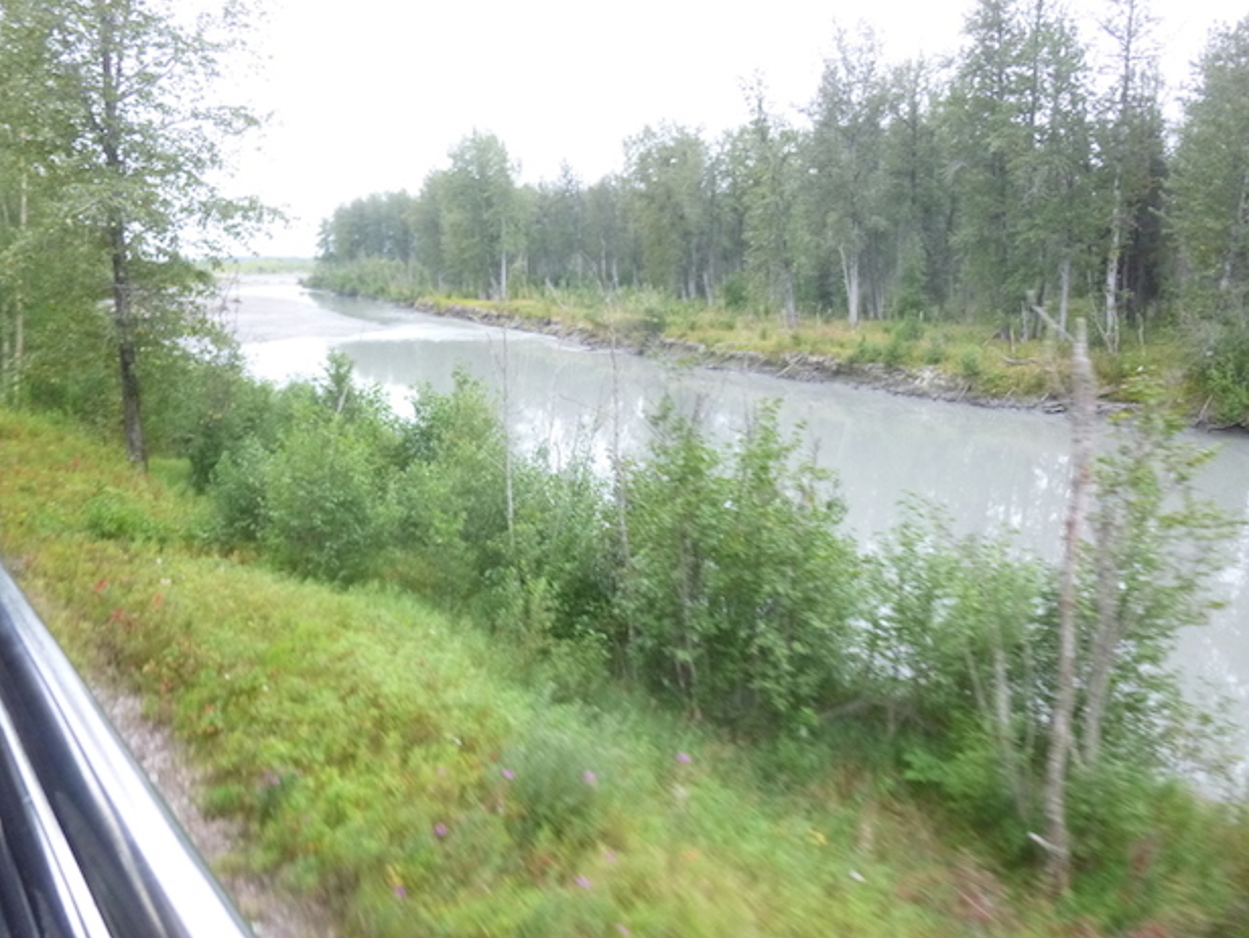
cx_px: 615
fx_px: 939
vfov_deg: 53.1
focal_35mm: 26
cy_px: 453
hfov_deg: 67.3
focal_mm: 4.5
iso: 320
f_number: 3.1
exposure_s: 1/125
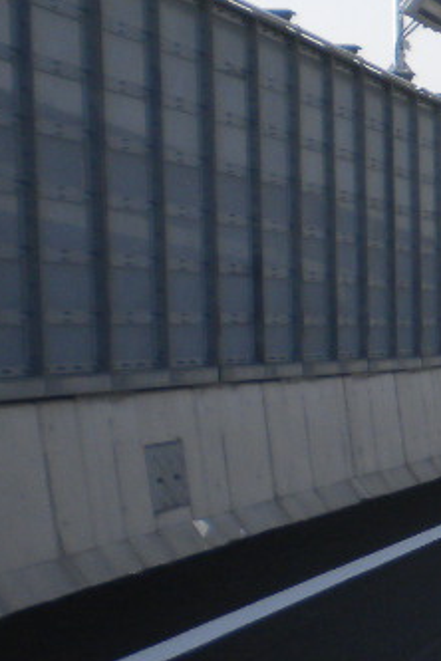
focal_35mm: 112
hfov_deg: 11.0
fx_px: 2058
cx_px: 908
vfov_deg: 18.1
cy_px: 534
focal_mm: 6.3
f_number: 4.6
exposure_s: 1/548
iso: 80
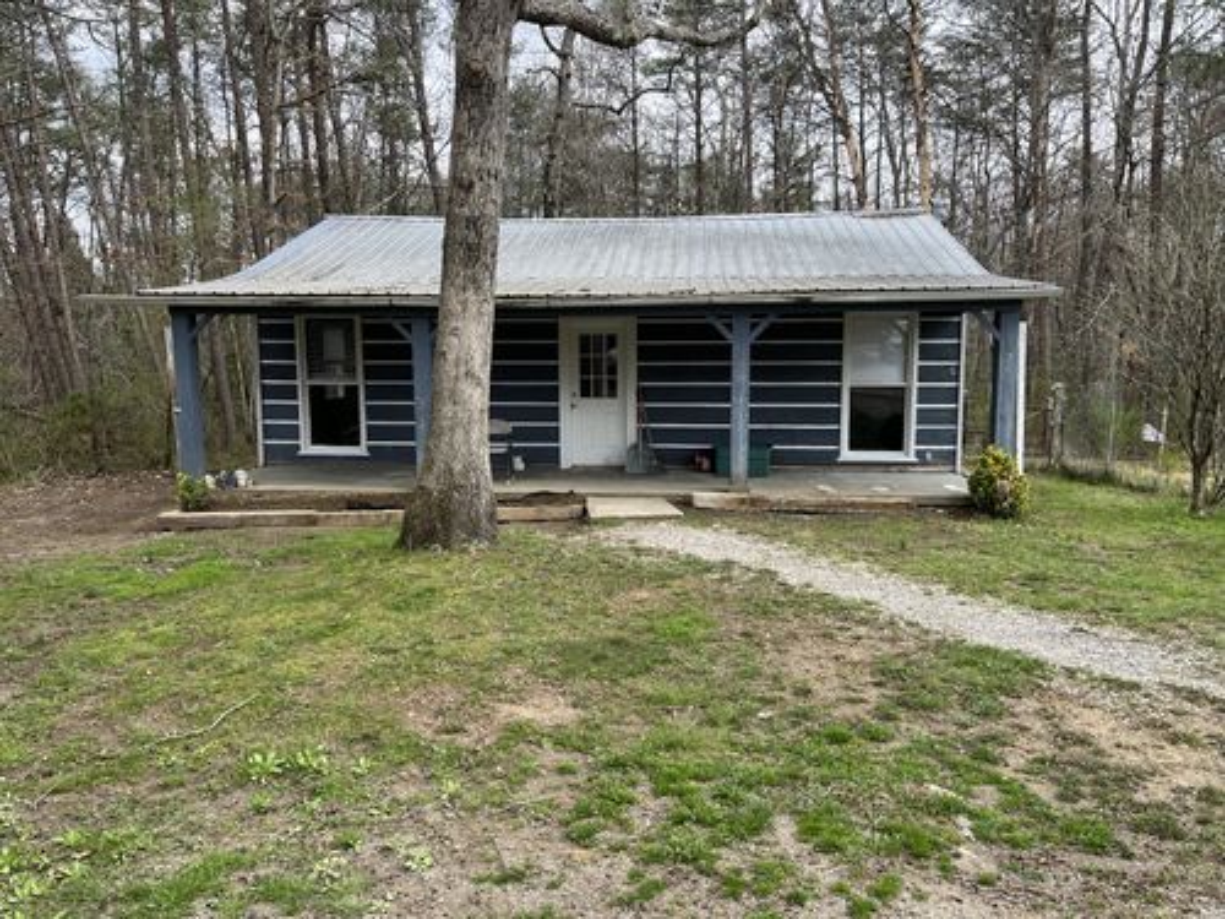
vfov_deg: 53.1
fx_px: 920
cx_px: 612
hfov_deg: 67.3
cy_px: 460
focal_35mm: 26
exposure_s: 1/777
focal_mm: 5.1
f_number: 1.6
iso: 50
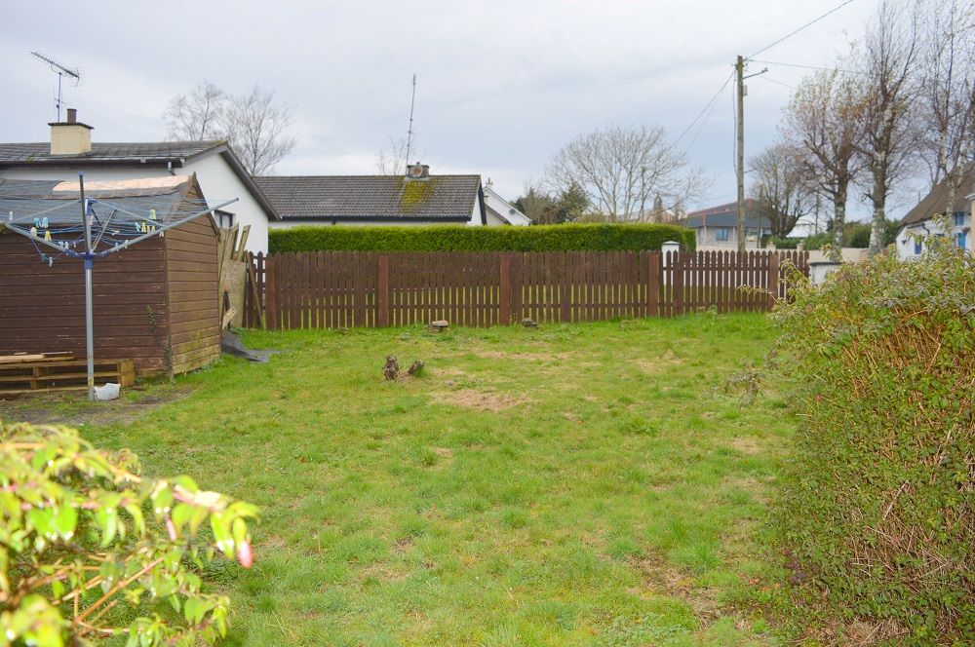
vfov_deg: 47.8
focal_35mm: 27
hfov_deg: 67.4
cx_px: 488
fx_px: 730
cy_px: 324
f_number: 4
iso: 140
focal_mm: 18
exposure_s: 1/125
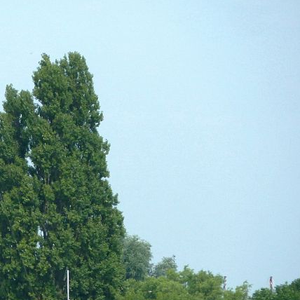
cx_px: -56
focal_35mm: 475
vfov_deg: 3.7
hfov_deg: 3.7
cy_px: 255
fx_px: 4657
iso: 80
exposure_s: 1/400
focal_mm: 37
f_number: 4.6
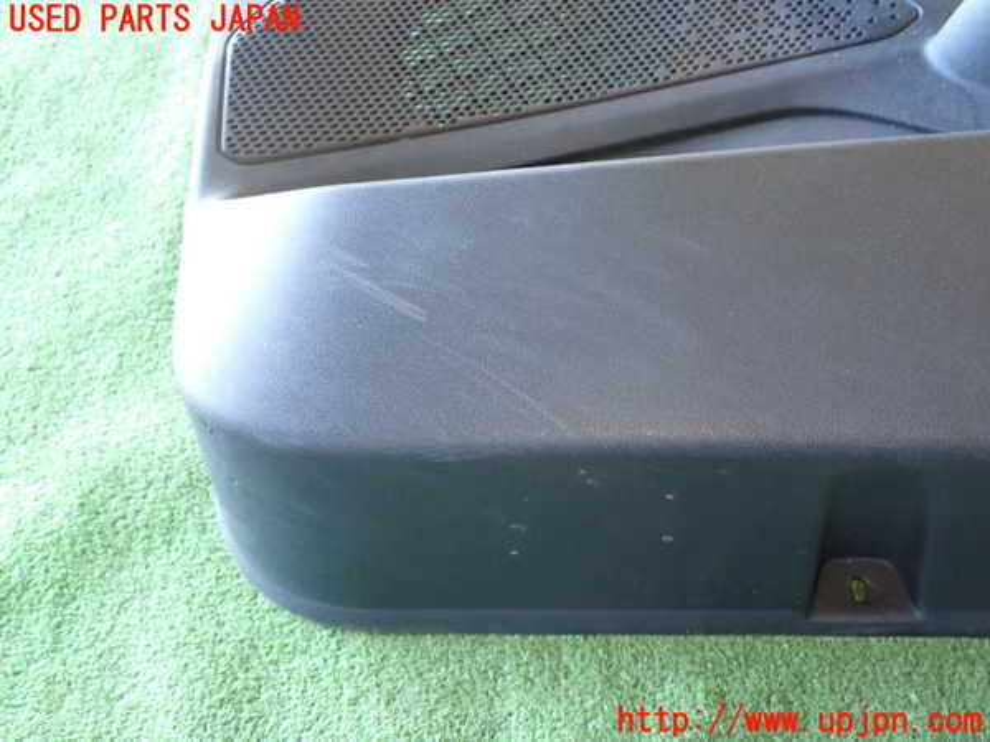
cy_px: 371
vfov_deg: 39.7
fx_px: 1030
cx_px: 495
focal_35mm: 36
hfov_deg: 51.4
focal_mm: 6.37
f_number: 2.5
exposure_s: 1/30
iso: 800
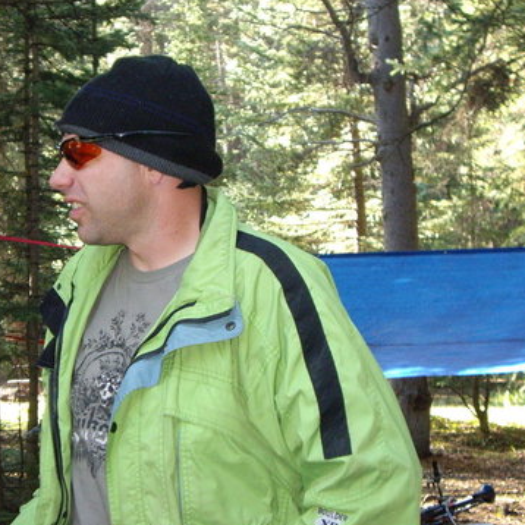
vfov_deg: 19.9
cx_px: 125
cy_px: 265
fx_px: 1493
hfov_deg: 19.8
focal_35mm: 87
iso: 200
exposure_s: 1/60
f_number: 3.3
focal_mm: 9
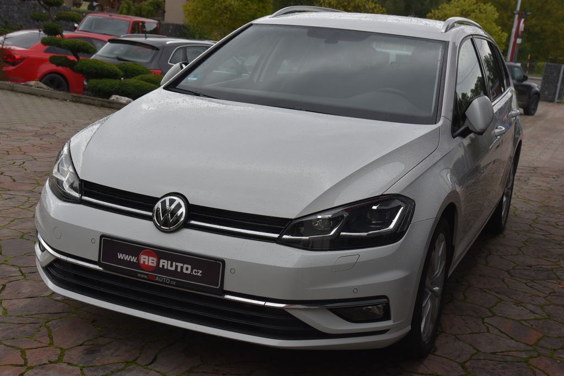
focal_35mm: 50
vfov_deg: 27.0
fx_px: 784
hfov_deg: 39.6
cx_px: 282
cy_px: 188
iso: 500
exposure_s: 1/250
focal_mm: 50
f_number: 8
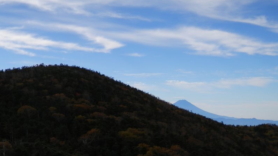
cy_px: 129
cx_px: 118
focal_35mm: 56
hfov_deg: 37.1
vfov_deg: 21.1
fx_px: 413
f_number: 10.4
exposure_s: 1/160
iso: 80
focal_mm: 7.3
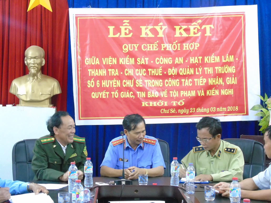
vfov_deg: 20.7
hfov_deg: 27.4
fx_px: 556
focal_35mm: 71
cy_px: 102
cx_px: 136
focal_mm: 13
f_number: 4.7
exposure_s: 1/4
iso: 800
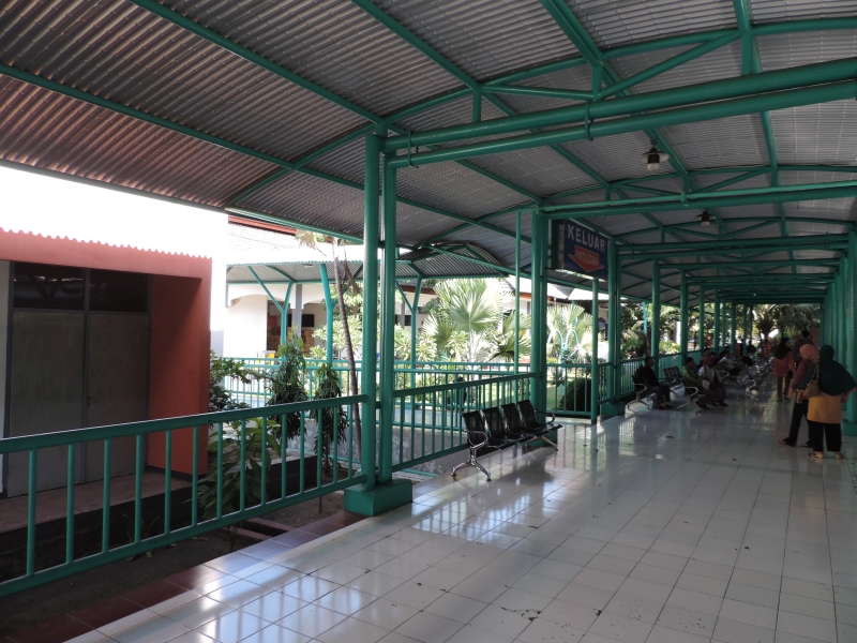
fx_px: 594
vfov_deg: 56.8
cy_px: 322
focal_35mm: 24
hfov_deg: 71.6
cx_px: 428
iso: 80
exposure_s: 1/125
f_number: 3
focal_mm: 4.3
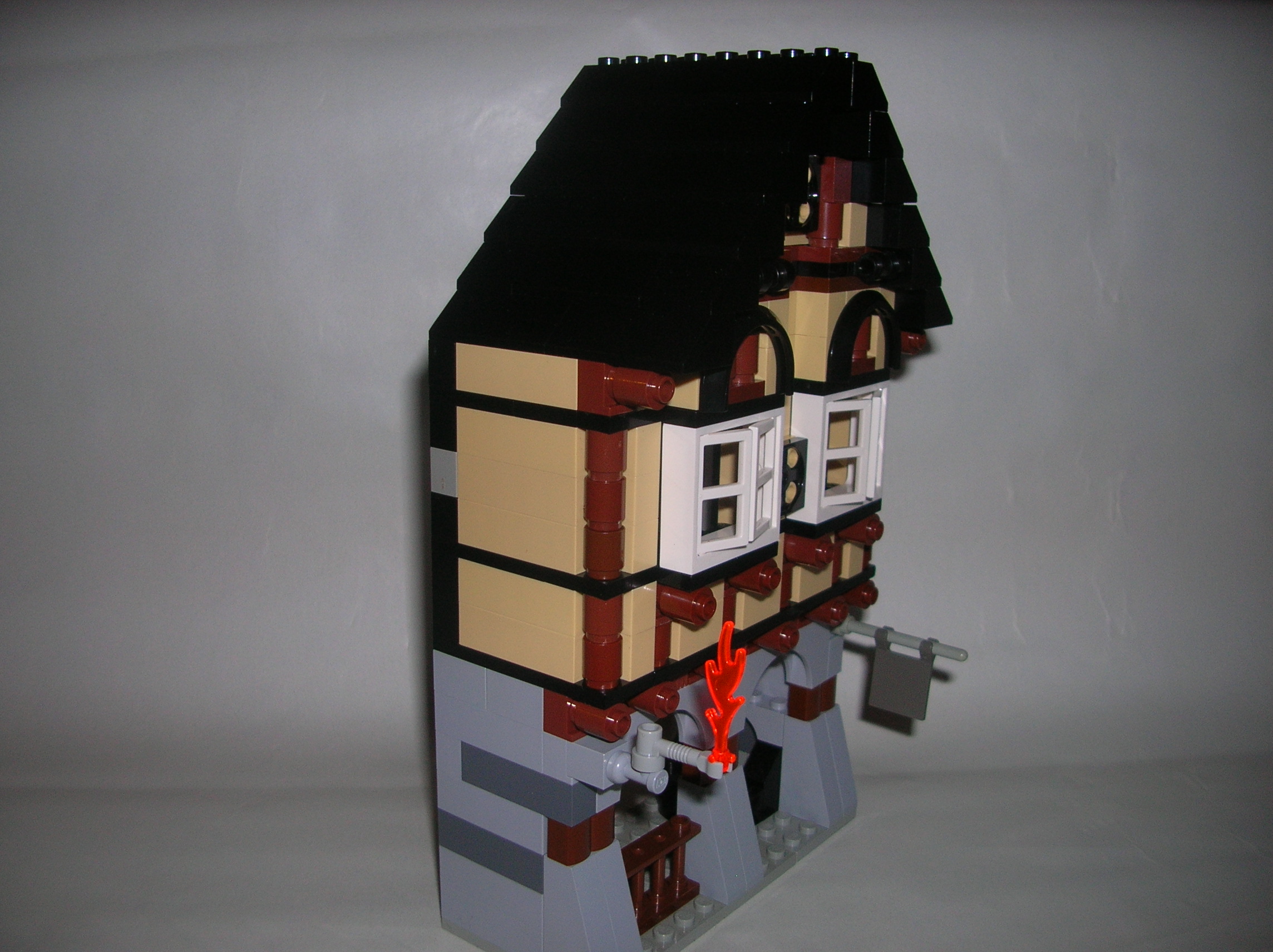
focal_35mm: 35
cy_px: 476
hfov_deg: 52.7
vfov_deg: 40.6
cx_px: 636
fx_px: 1286
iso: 50
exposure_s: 1/60.1
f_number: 2.8
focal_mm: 5.8
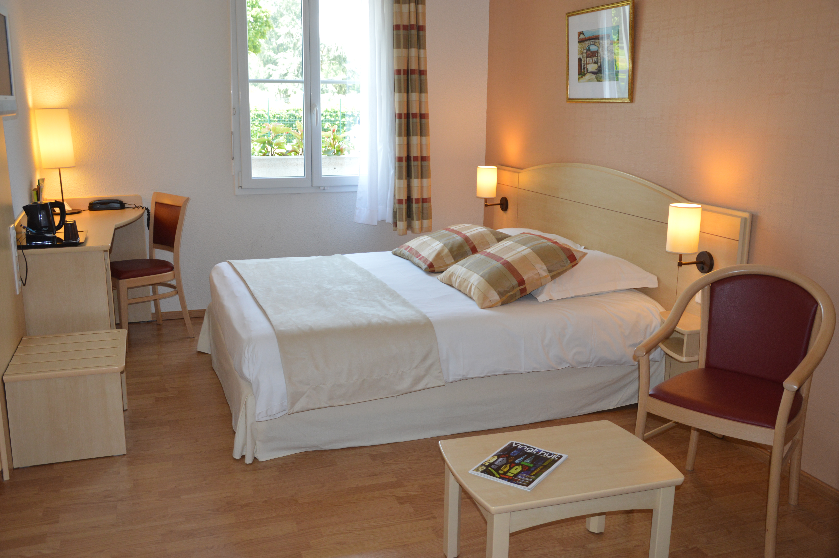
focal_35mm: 33
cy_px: 279
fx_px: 768
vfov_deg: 39.9
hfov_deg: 57.3
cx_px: 420
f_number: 4
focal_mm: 22
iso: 400
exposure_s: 1/80
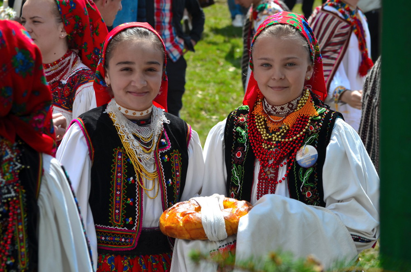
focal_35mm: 112
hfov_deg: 18.2
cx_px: 206
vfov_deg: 12.1
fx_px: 1282
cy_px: 136
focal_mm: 75
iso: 200
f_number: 7.1
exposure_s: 1/200
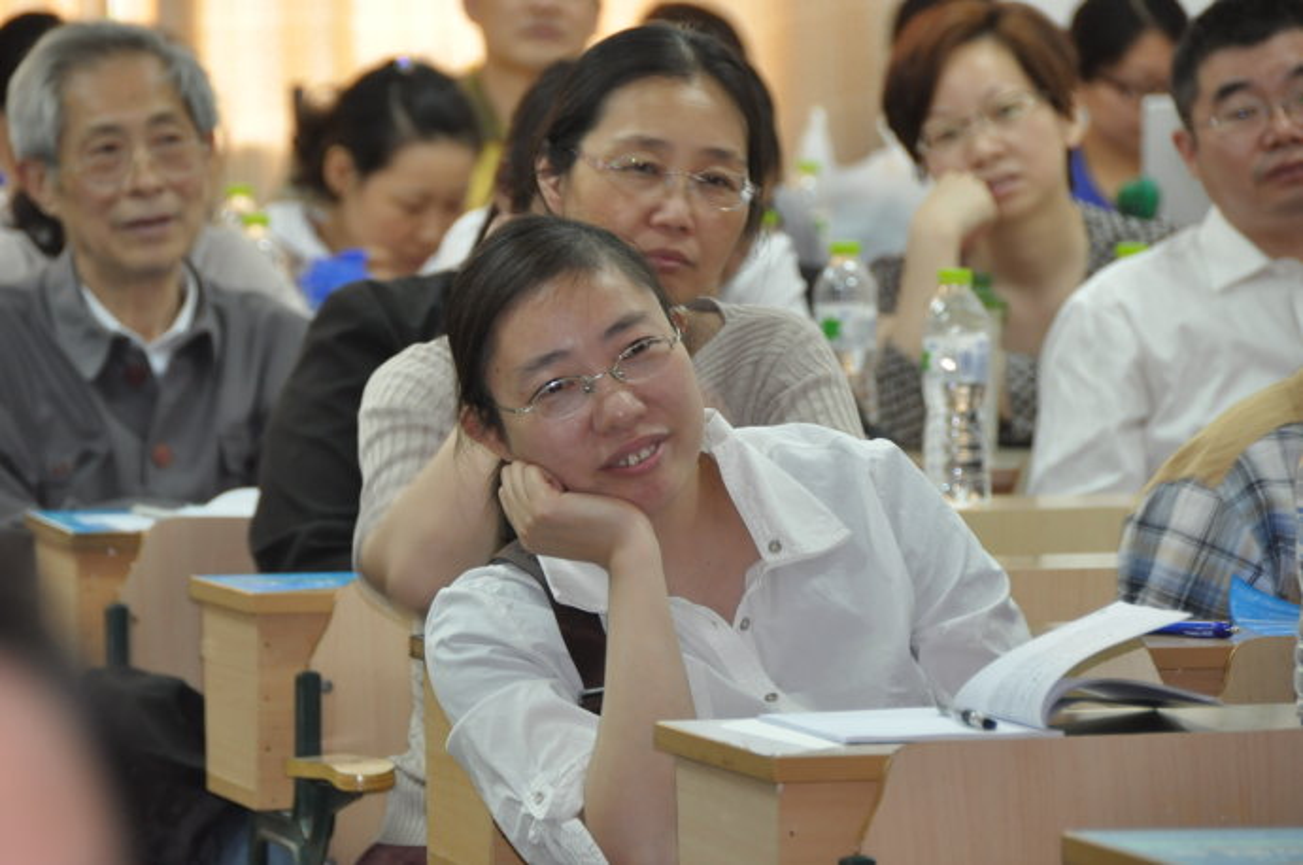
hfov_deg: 6.9
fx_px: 10843
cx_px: 652
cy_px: 432
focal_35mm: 300
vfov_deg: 4.6
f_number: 5.6
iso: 800
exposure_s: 1/15
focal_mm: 200
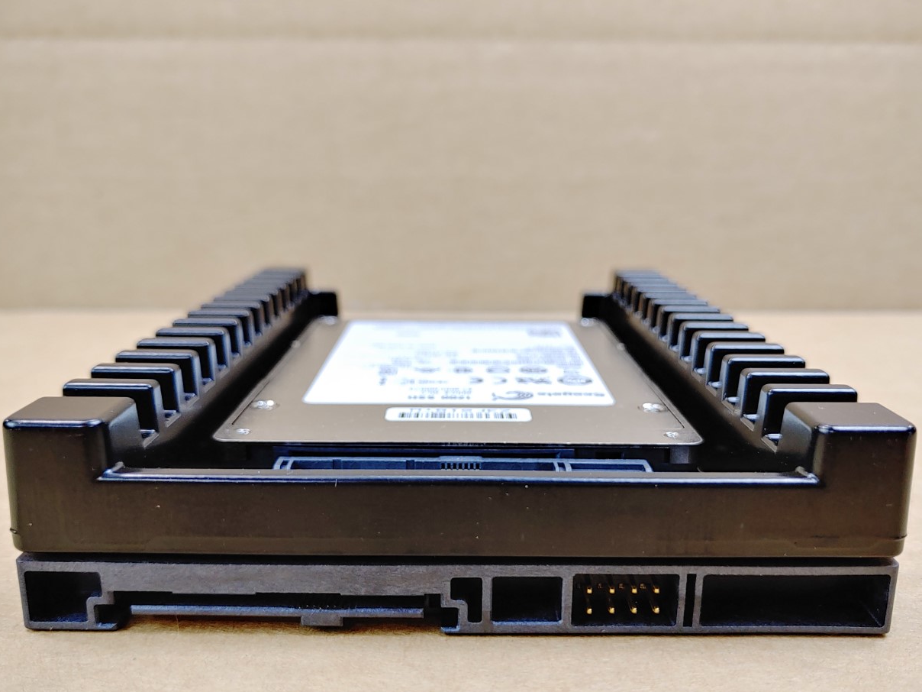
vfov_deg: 45.3
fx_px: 826
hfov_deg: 58.4
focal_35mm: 31
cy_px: 394
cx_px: 459
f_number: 1.8
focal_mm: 4.36
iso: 100
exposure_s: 1/120
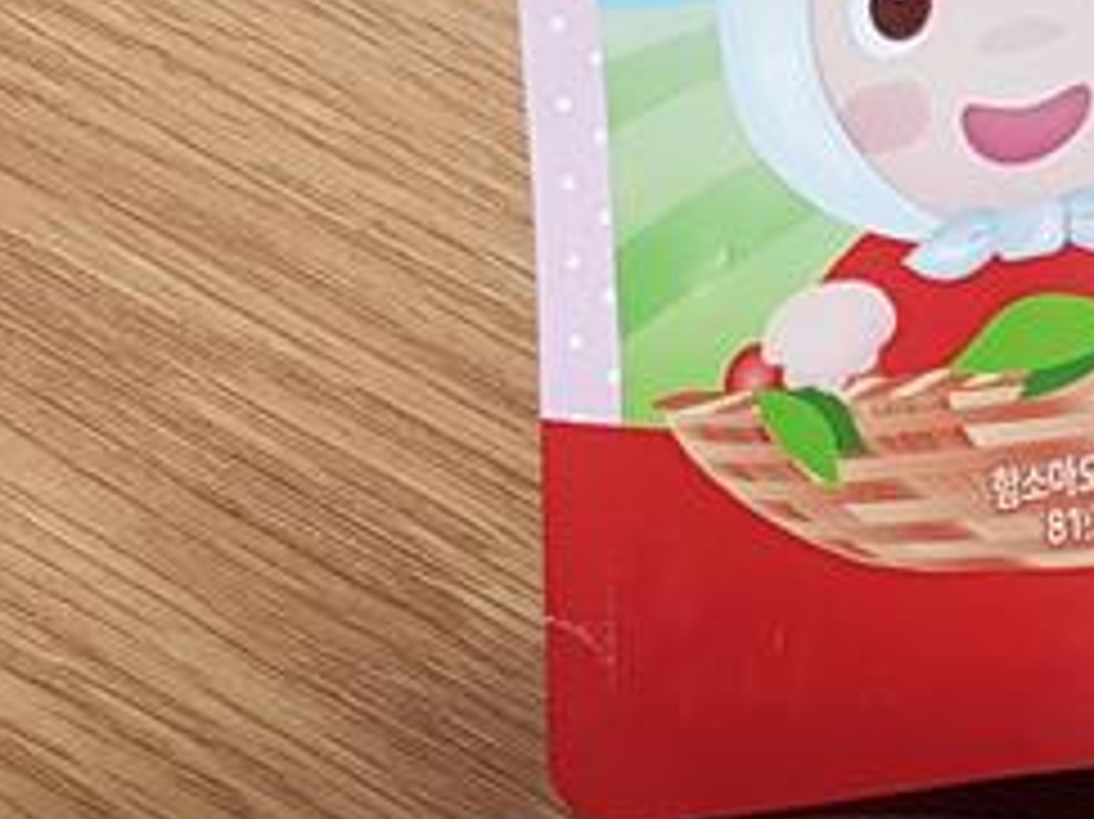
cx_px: 1400
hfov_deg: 13.9
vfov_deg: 10.8
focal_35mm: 137
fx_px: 4328
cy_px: 585
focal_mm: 4.3
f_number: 1.7
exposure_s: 1/60
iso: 100
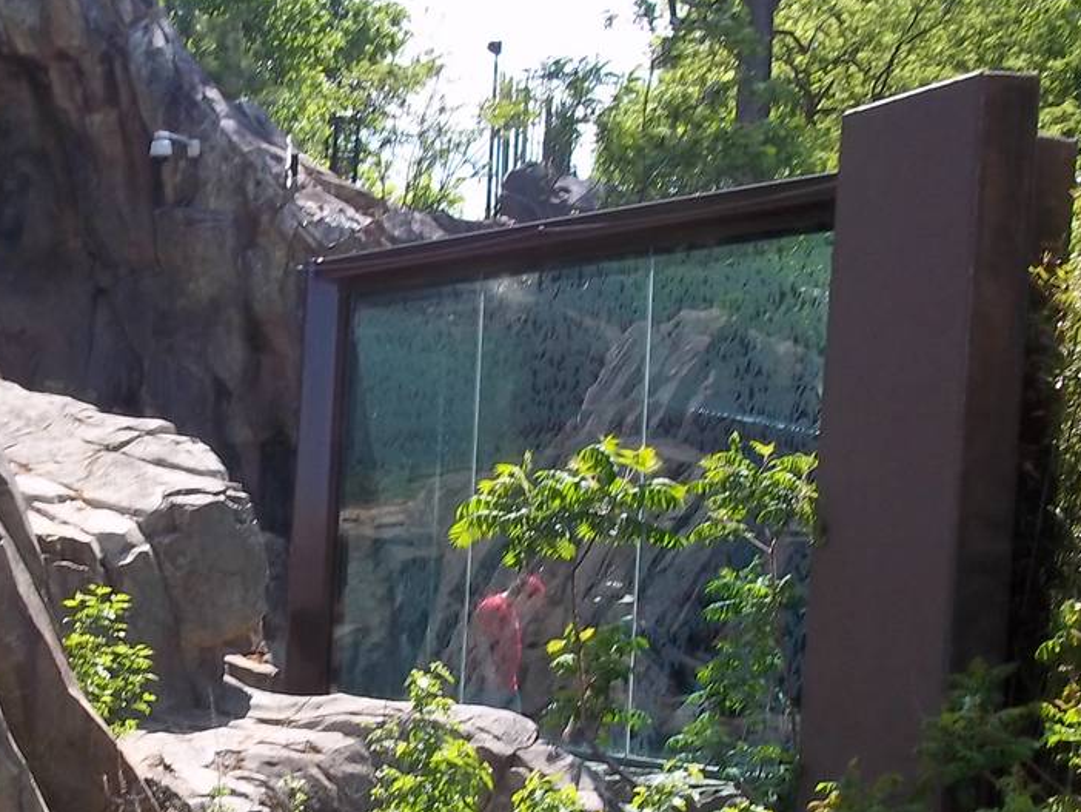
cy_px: 536
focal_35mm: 82
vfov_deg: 18.0
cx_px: 177
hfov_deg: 23.4
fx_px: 2562
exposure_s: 1/400
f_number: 3.1
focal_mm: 6.5
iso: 80
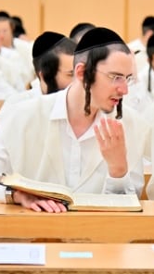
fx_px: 1593
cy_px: 137
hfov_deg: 5.5
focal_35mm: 219
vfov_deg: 9.8
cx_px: 152
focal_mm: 92
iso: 1250
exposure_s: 1/320
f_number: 4
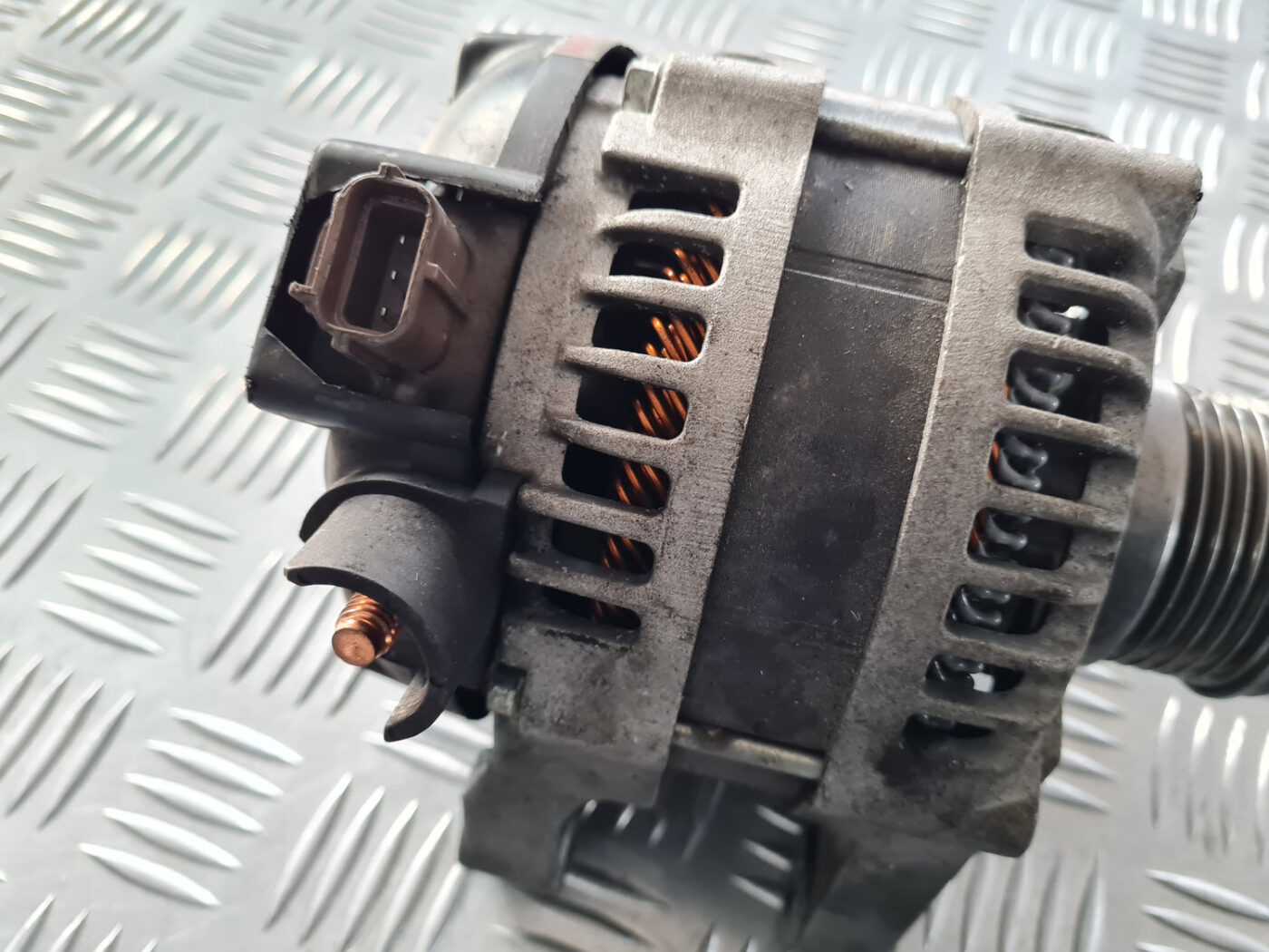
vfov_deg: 53.1
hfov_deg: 67.3
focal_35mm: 26
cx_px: 634
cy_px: 476
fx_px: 953
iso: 500
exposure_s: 1/50
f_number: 1.8
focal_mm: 5.4
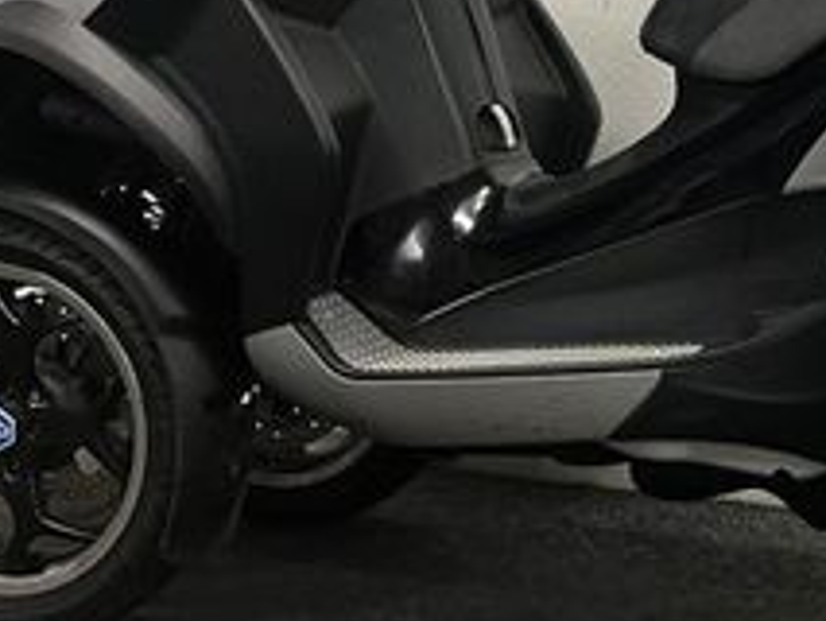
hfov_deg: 23.5
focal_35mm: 78
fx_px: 1862
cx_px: 904
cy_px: 62
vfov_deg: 18.6
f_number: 1.6
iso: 80
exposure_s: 1/50
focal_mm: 5.1
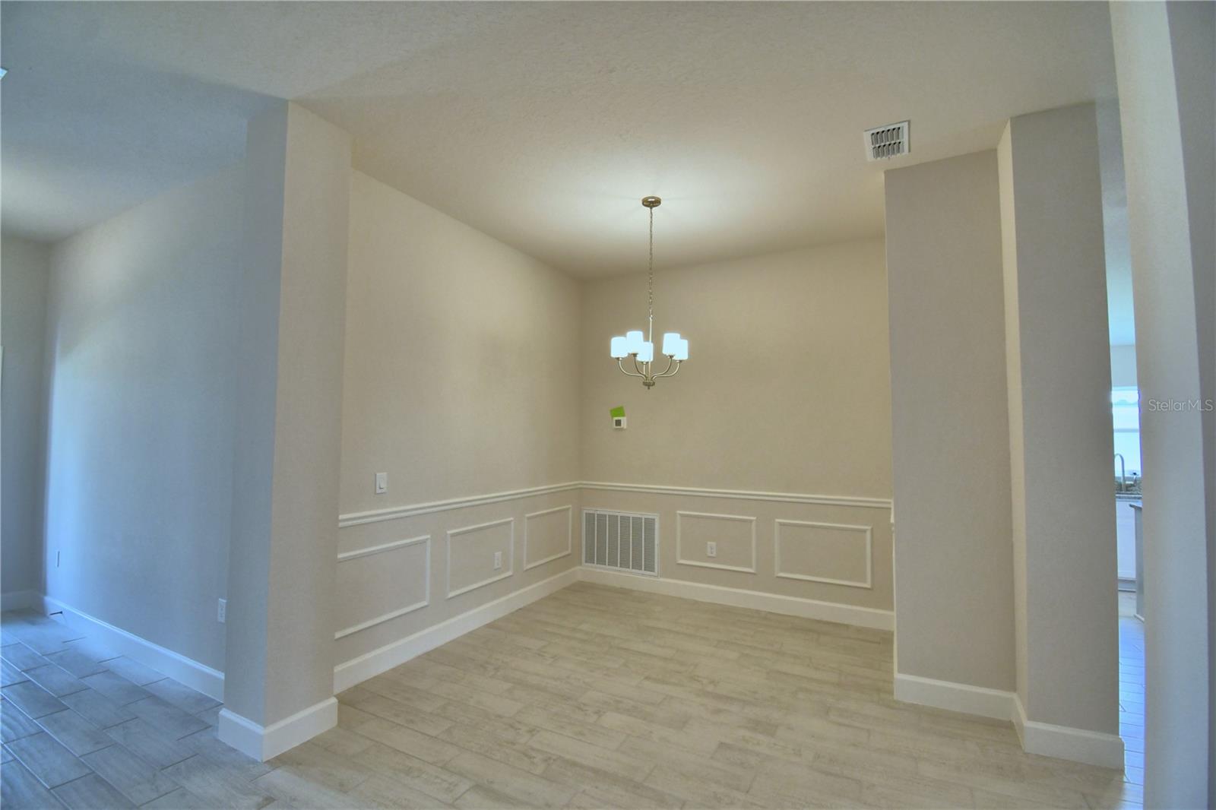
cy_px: 405
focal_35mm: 15
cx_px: 608
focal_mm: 10
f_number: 4.5
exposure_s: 1/80
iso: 400
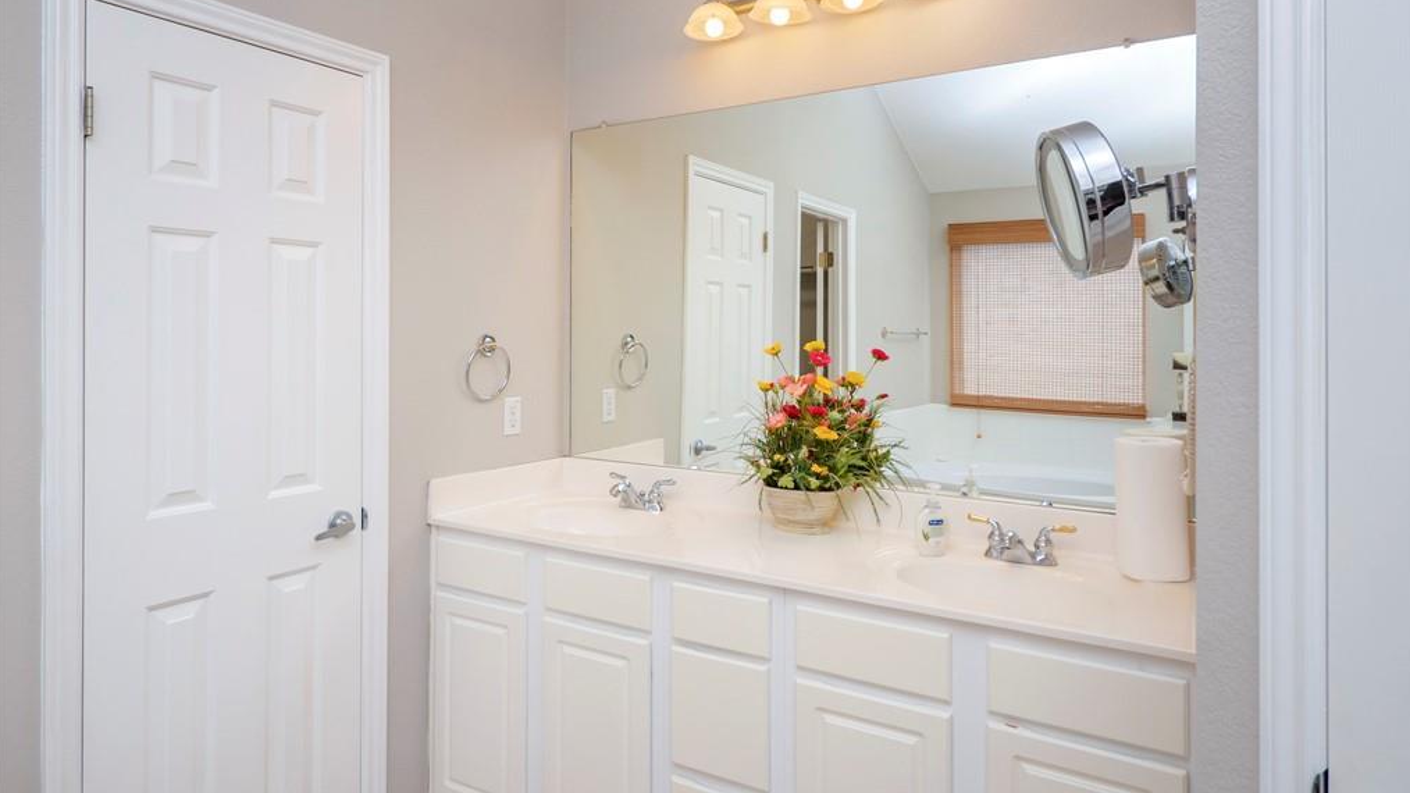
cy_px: 349
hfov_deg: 81.2
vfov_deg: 51.3
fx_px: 822
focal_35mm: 22
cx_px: 708
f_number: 5
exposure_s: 1/60
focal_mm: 10
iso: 500
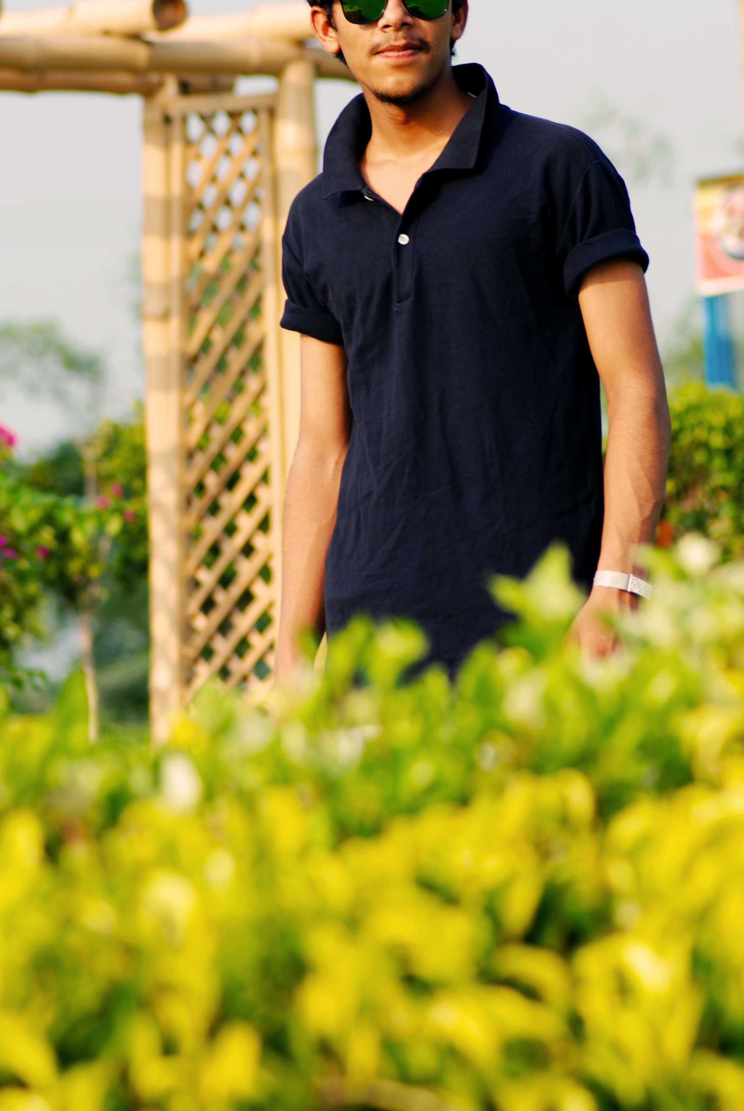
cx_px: 447
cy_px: 430
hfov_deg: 5.0
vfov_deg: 7.4
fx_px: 8553
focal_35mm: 277
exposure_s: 1/160
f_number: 5.6
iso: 100
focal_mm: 135
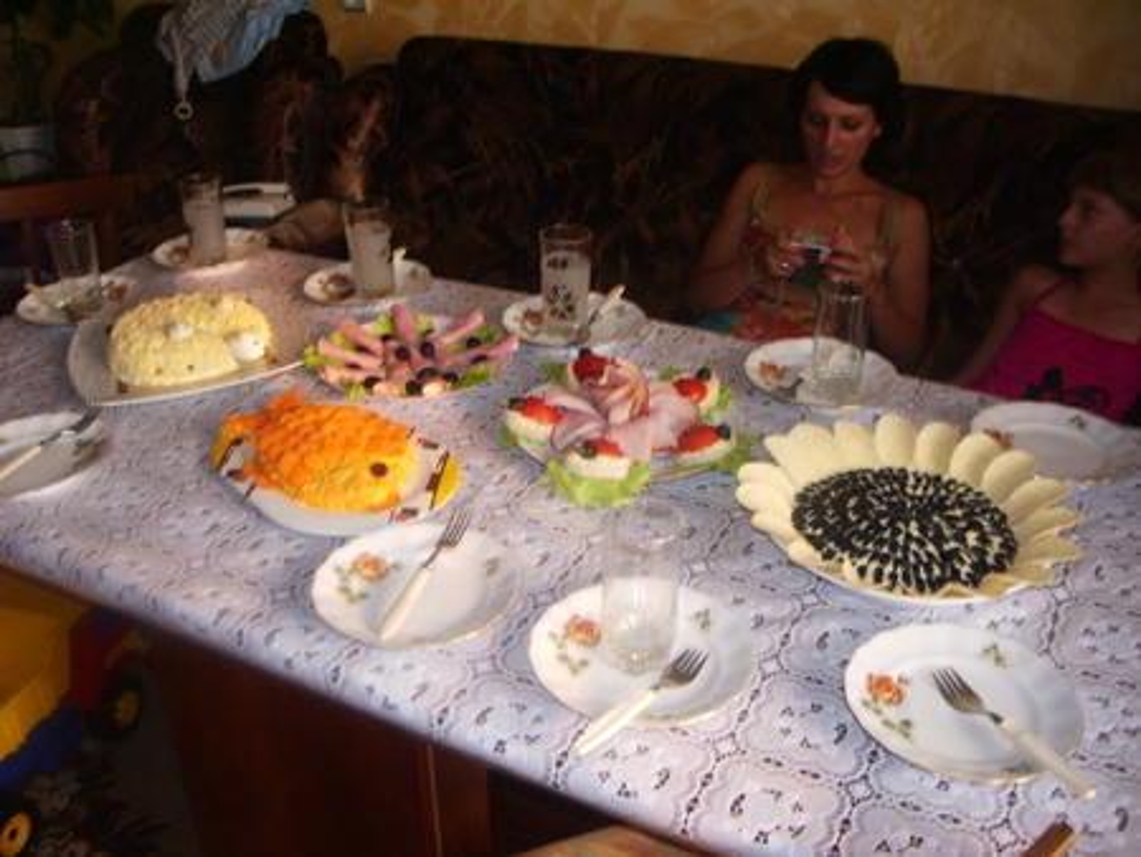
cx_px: 570
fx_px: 1154
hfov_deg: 52.6
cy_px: 428
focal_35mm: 35
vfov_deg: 40.7
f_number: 2.6
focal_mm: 5.8
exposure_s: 1/40
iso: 160
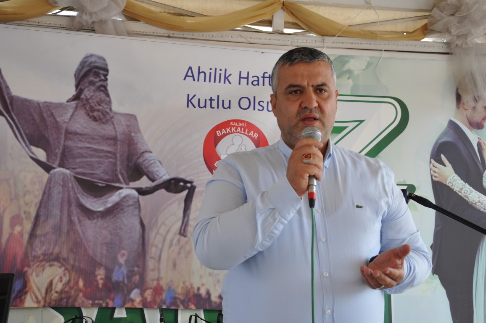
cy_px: 162
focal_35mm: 42
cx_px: 243
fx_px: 566
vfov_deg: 31.8
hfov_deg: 46.4
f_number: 5.6
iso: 200
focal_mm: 28
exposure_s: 1/125
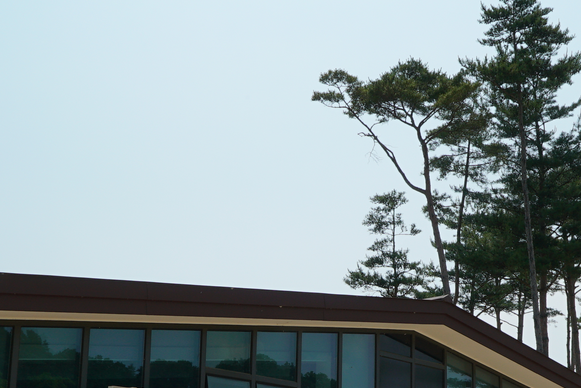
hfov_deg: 36.1
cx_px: 346
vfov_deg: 23.9
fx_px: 888
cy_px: 354
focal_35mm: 55
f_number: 22
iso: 200
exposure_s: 1/125
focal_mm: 24
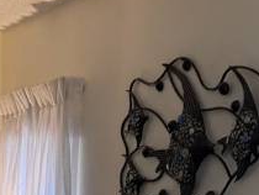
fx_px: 727
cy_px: 240
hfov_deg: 19.8
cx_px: 17
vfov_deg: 14.7
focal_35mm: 97
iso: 160
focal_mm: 6.76
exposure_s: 1/120
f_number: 1.78
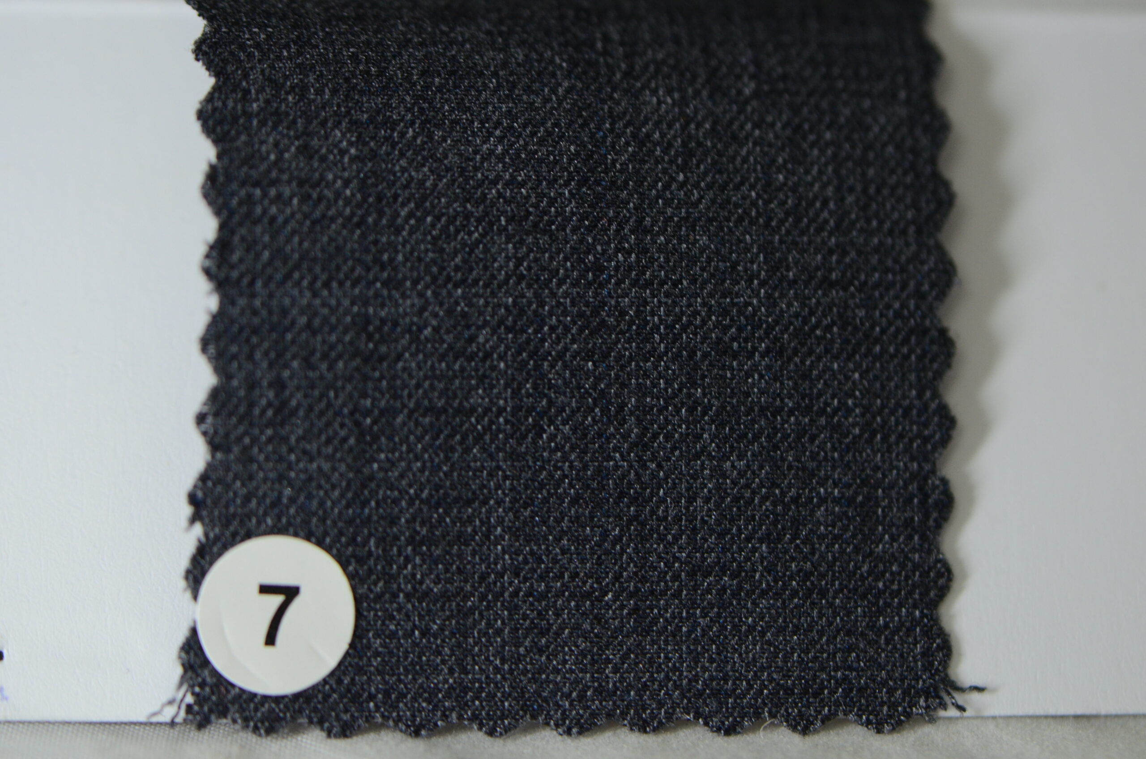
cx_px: 573
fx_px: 4289
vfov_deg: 10.1
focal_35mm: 135
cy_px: 380
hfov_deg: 15.2
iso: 800
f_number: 3.8
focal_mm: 90
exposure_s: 1/125
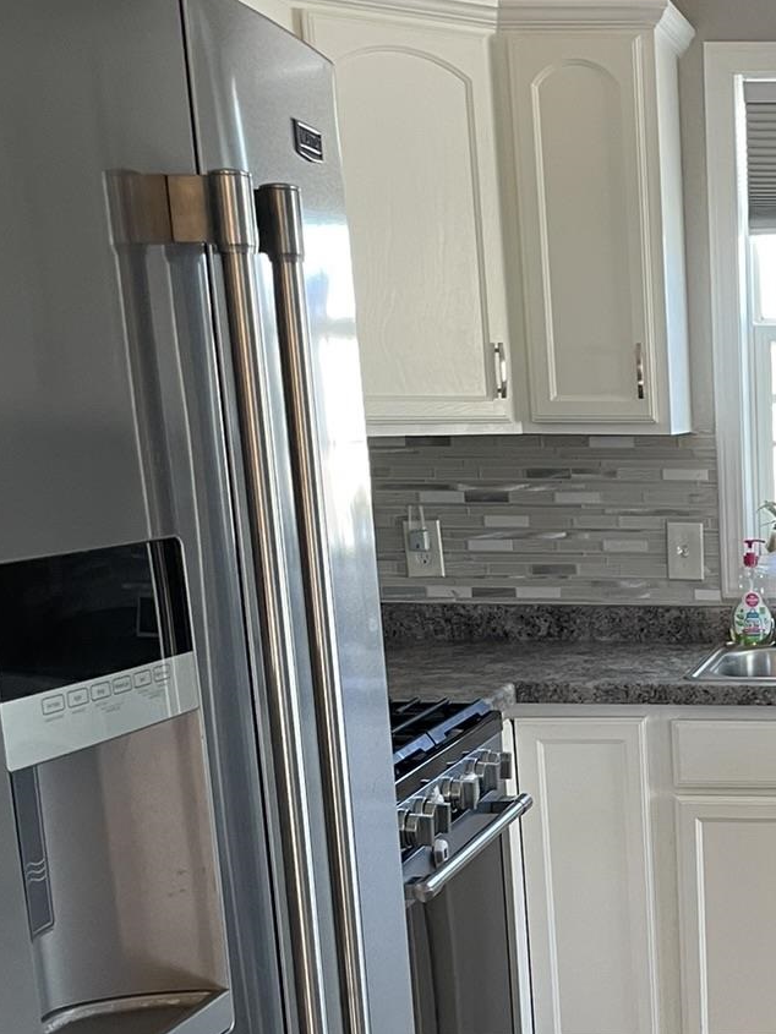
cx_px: 934
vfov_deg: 29.4
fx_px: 1883
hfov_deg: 21.6
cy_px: 940
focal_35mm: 63
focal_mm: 4.2
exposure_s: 1/60
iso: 80
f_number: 1.6
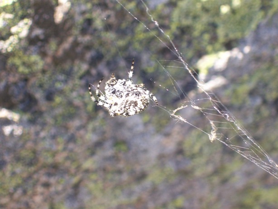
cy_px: 104
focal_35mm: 108
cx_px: 139
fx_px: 868
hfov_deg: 18.2
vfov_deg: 13.7
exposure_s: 1/125
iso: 83
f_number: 4.8
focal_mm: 18
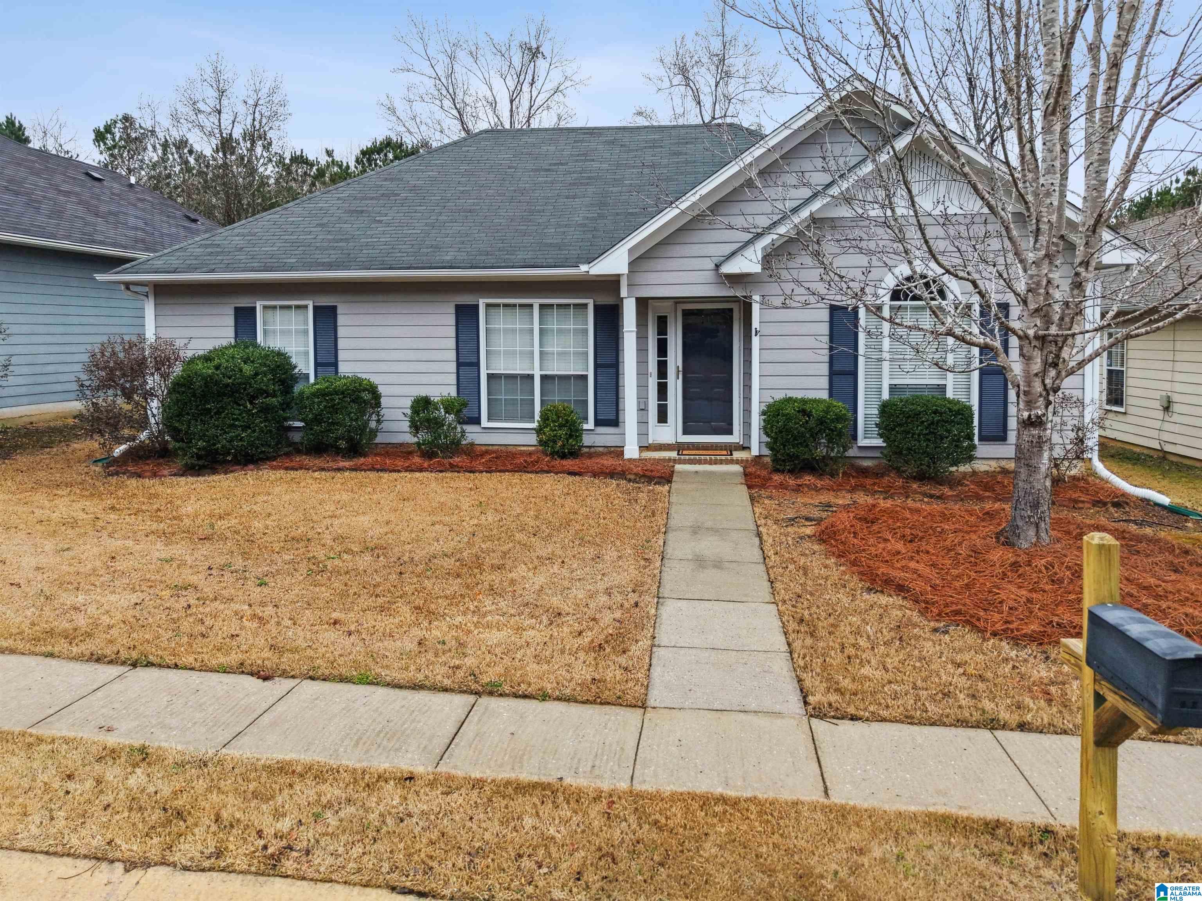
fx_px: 833
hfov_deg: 71.6
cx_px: 601
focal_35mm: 24
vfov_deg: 56.8
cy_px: 450
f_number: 1.8
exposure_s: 1/1000
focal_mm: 8.7
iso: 160
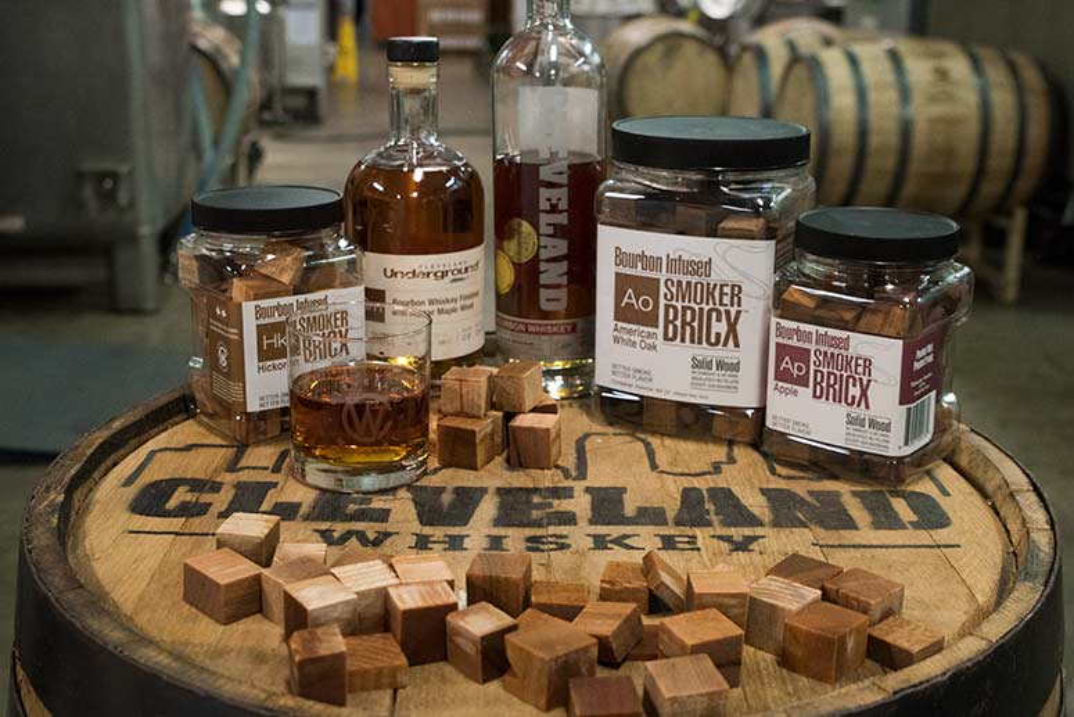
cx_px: 537
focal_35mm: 32
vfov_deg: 41.1
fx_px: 955
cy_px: 358
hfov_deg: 58.7
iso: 1250
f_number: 5.6
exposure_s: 1/160
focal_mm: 32
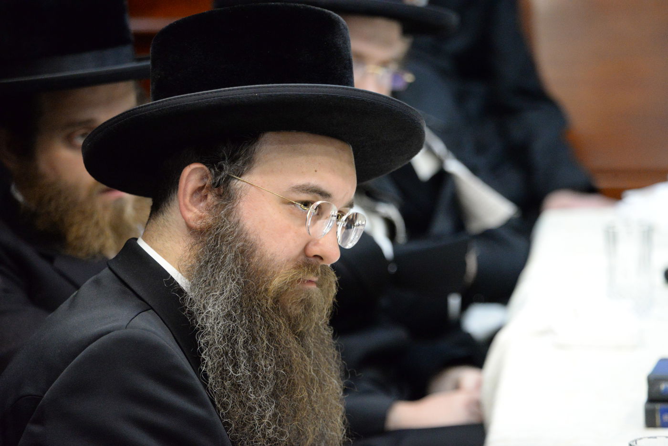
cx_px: 334
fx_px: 5011
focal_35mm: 270
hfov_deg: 7.6
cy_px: 223
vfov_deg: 5.1
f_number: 6.3
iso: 6400
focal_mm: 270
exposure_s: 1/200
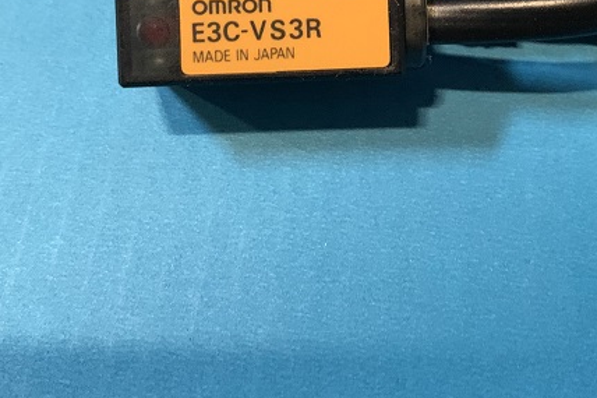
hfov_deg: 38.8
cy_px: 9
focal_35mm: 51
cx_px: 331
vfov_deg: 25.3
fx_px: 845
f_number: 1.8
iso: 640
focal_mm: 4.25
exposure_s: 1/30
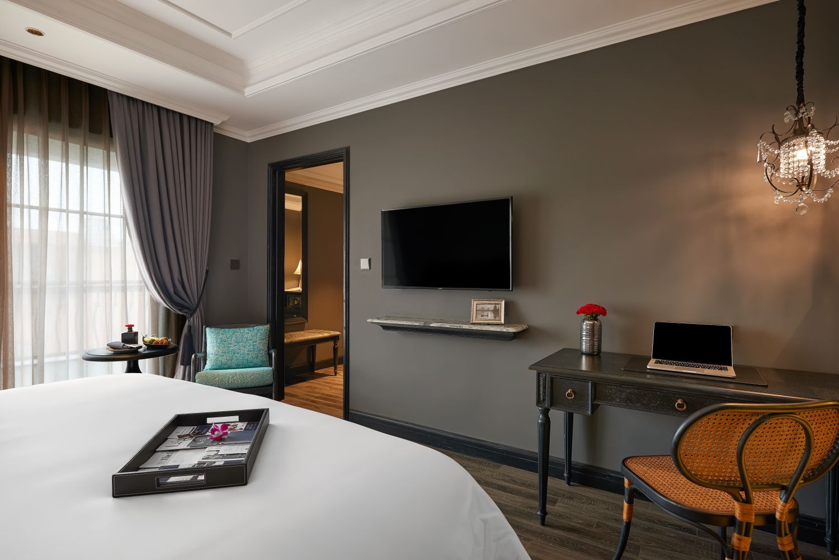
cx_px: 420
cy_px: 280
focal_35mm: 18
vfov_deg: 67.4
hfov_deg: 90.0
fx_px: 420
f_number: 5.6
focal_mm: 18
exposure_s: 1/10
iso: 500
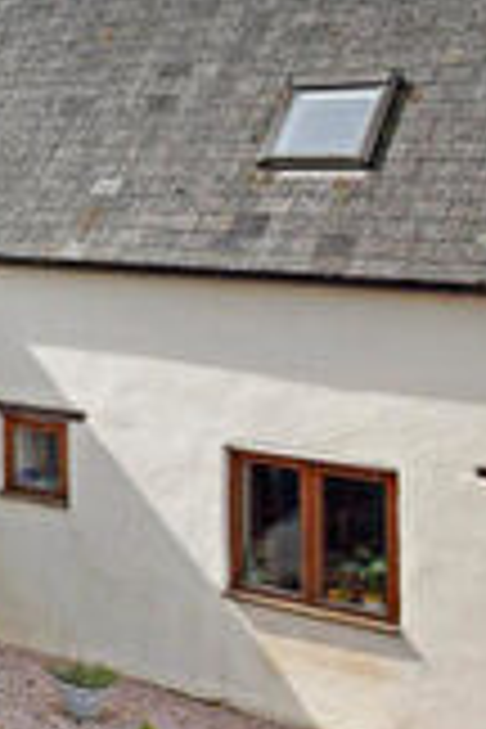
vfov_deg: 30.8
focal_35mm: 65
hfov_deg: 13.8
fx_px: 1316
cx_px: -724
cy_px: 250
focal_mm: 10
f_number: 10
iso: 100
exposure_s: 1/200
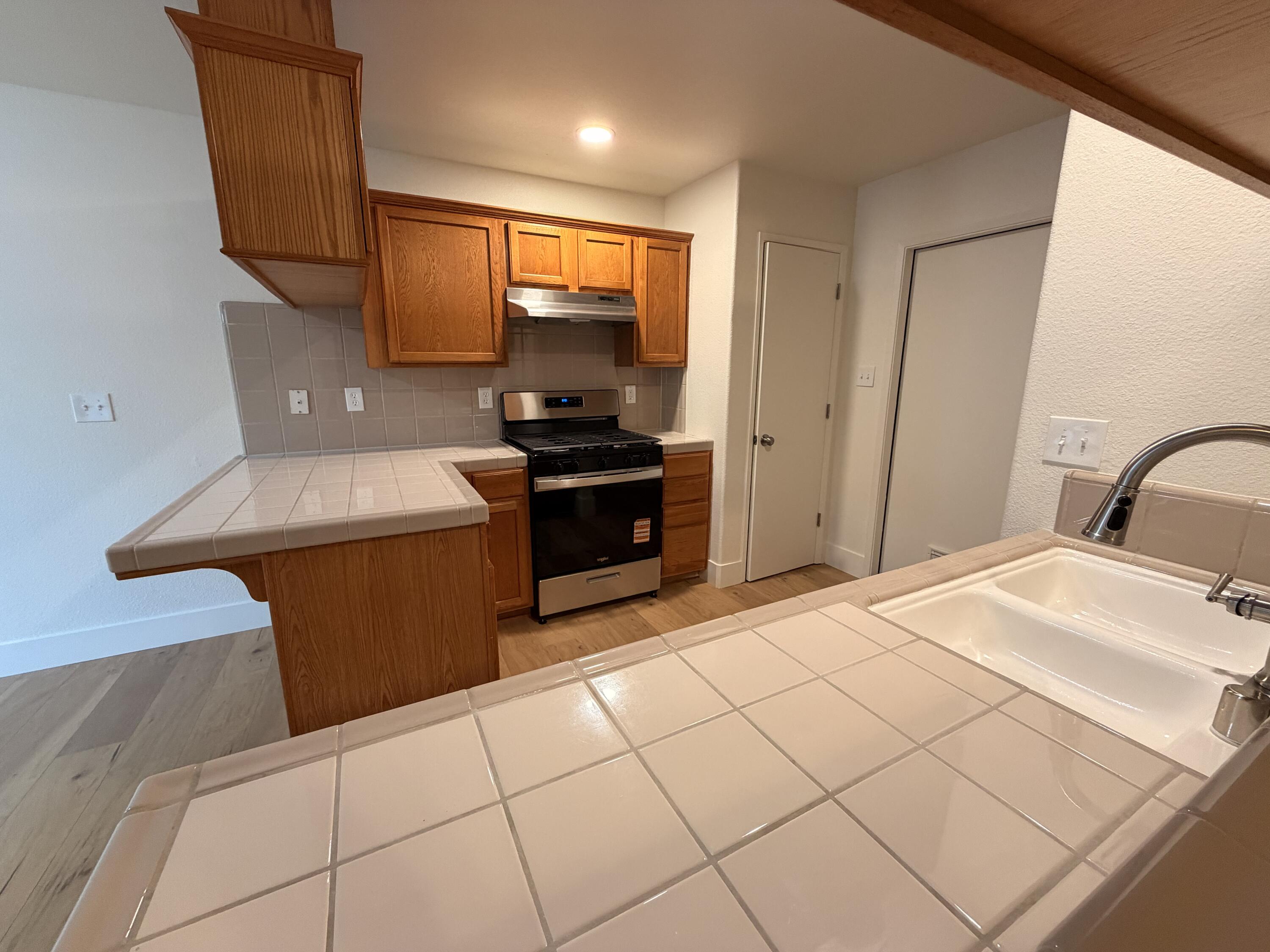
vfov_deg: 85.7
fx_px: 514
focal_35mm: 14
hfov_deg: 102.1
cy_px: 476
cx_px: 635
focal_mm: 2.22
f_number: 2.2
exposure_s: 1/60
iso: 250
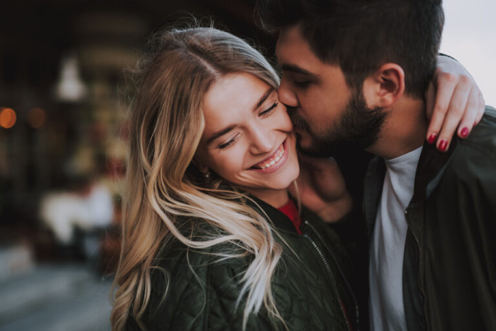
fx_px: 689
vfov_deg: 27.0
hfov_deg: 39.6
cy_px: 166
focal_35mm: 50
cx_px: 248
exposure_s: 1/1000
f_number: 1.4
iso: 100
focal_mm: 50
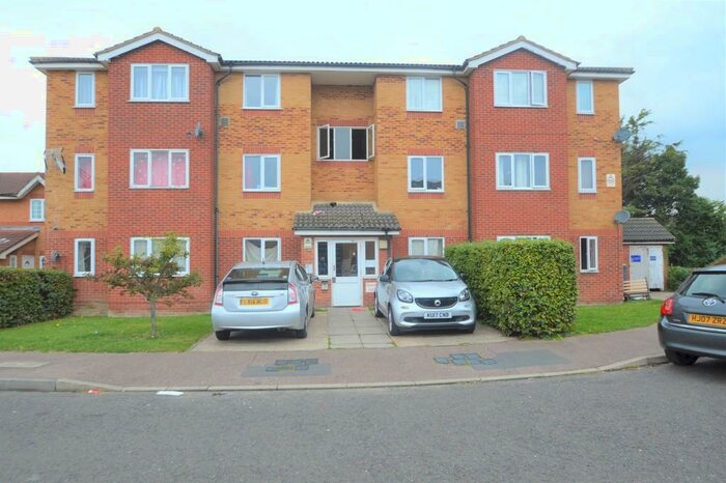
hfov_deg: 77.3
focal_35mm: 22
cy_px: 242
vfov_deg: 56.1
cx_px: 363
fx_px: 454
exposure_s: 1/125
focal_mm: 15
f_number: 5.6
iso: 280
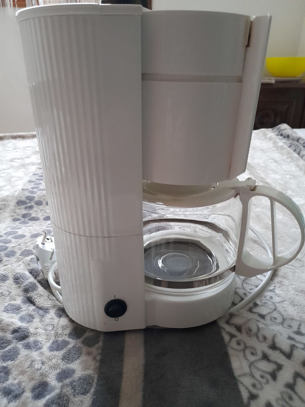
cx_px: 152
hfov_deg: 54.9
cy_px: 204
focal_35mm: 25
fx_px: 294
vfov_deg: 69.4
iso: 640
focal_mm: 4.6
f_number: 2
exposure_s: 1/25
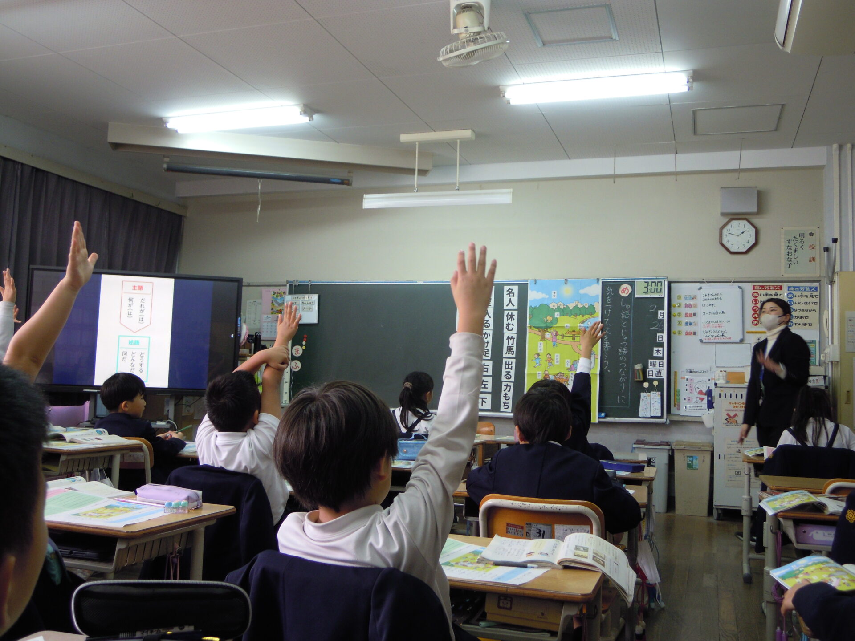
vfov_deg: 44.2
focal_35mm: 32
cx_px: 428
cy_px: 320
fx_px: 790
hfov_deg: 56.8
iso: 140
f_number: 2.8
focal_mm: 5.7
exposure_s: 1/30
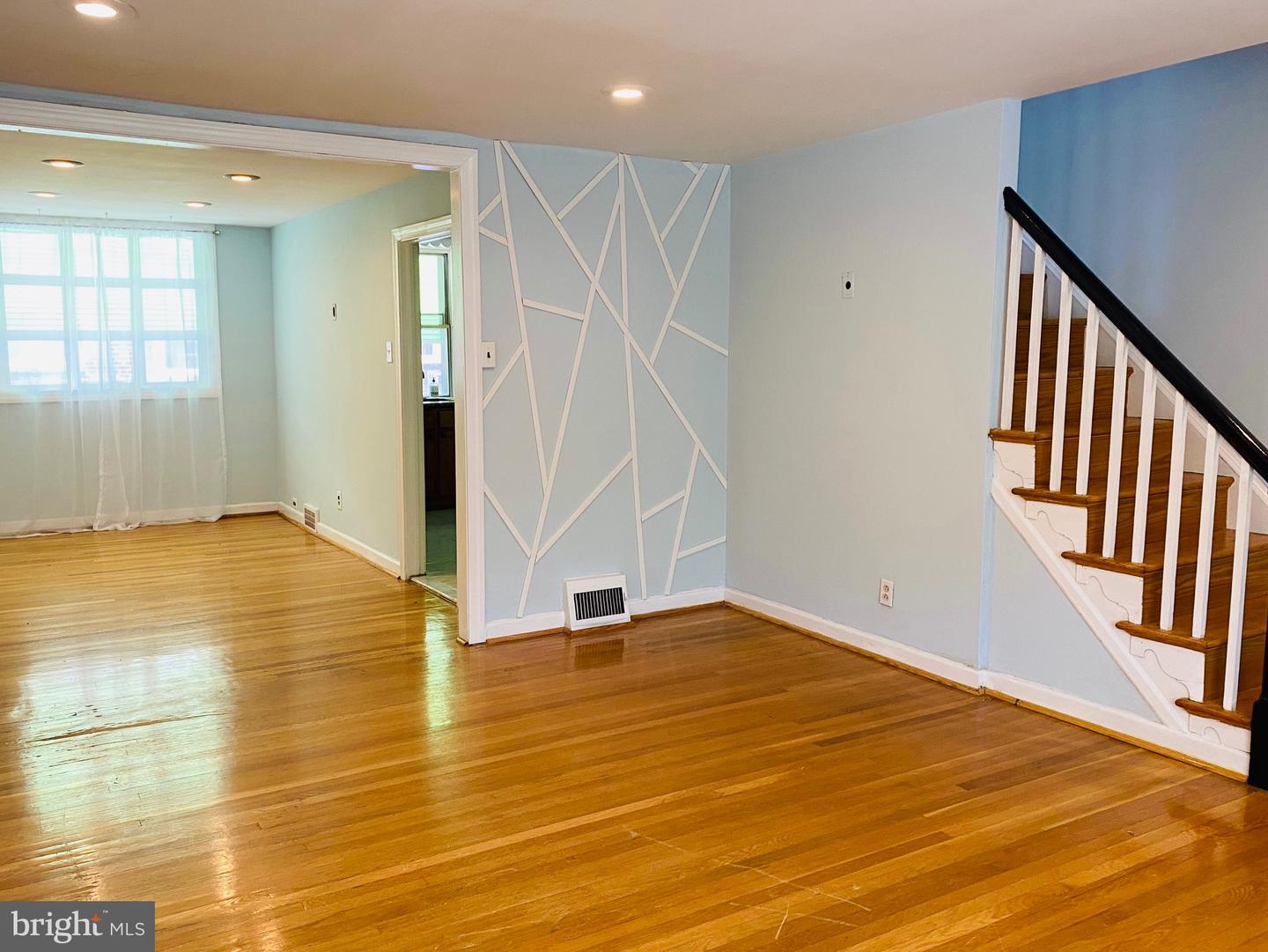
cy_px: 476
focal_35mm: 26
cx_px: 634
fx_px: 953
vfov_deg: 53.1
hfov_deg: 67.3
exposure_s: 1/60
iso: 100
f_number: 1.8
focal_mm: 4.25
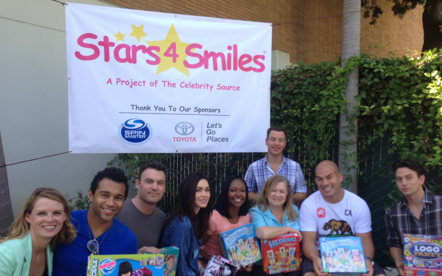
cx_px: 224
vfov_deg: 35.2
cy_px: 169
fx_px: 434
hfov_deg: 54.0
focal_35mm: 36
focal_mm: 4.12
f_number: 2.4
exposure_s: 1/149
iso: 50
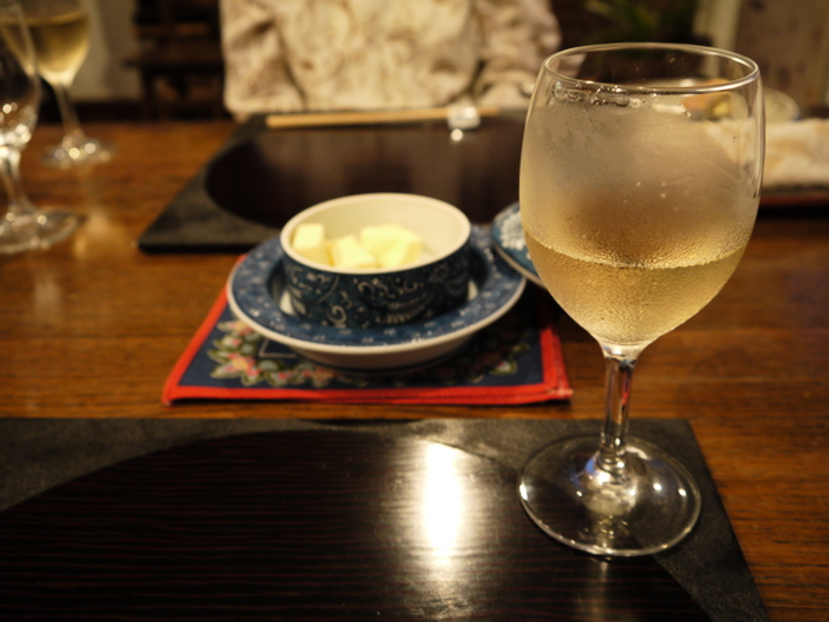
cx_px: 414
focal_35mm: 34
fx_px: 814
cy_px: 311
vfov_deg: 41.8
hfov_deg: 54.0
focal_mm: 17
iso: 400
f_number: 4
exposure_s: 1/8
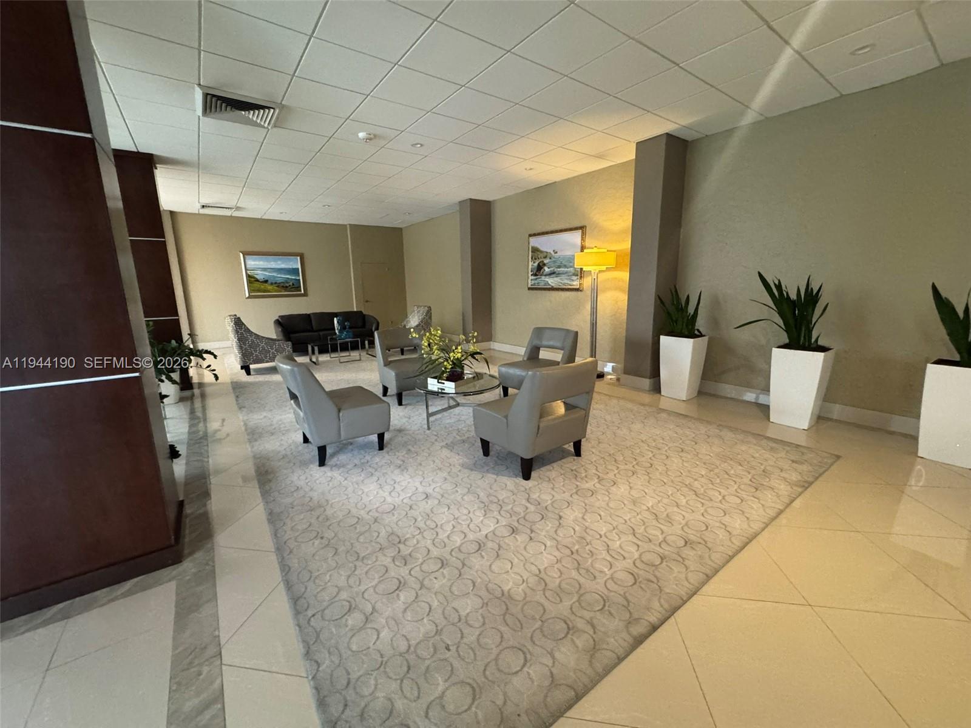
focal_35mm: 14
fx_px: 393
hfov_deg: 102.1
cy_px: 364
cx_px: 486
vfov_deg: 85.7
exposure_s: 1/60
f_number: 2.2
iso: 1000
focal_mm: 2.22
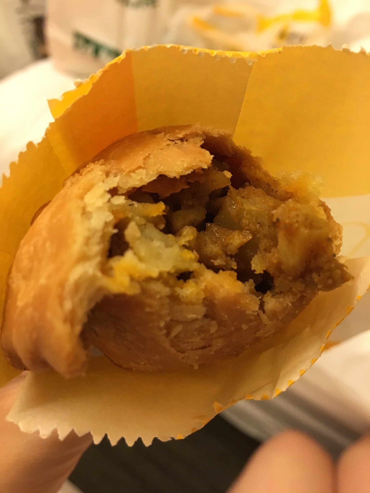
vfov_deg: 61.7
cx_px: 185
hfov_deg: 48.2
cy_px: 246
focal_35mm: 29
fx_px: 413
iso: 200
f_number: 2.2
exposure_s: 1/25
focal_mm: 4.15
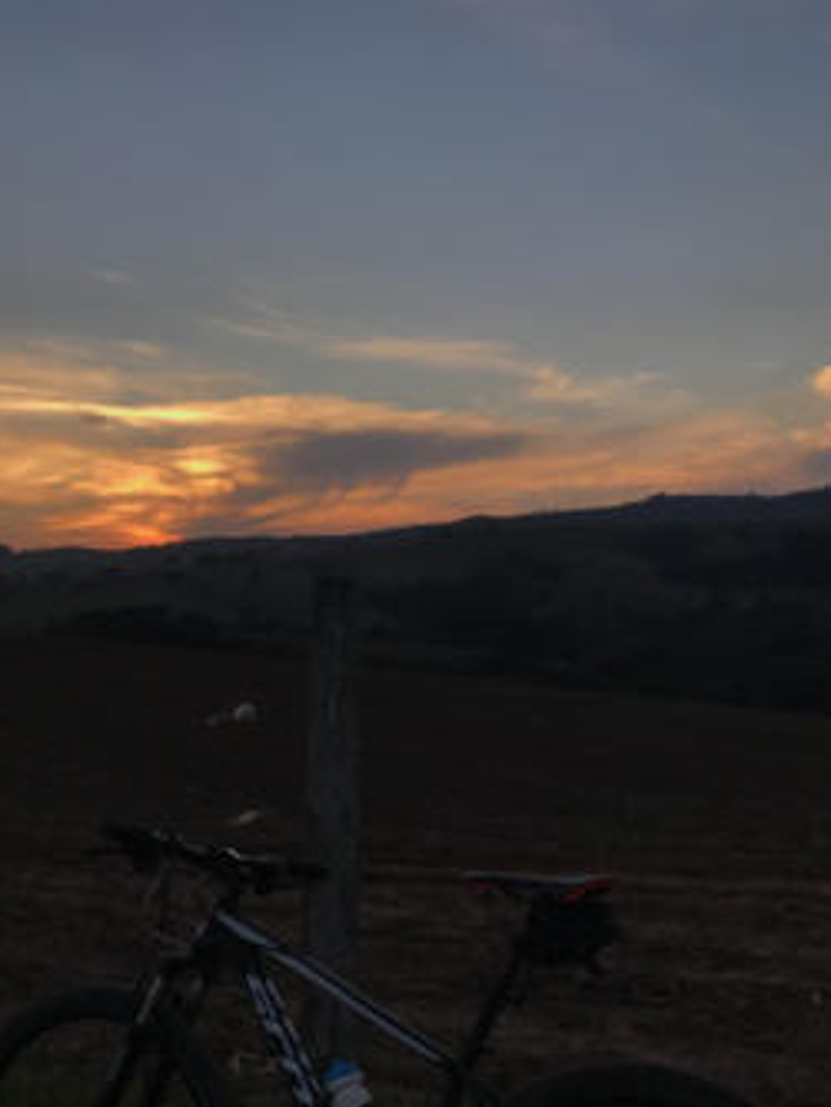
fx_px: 1343
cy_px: 821
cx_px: 331
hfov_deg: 34.3
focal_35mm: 42
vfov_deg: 43.4
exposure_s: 1/754
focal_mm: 3.99
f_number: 1.8
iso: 20
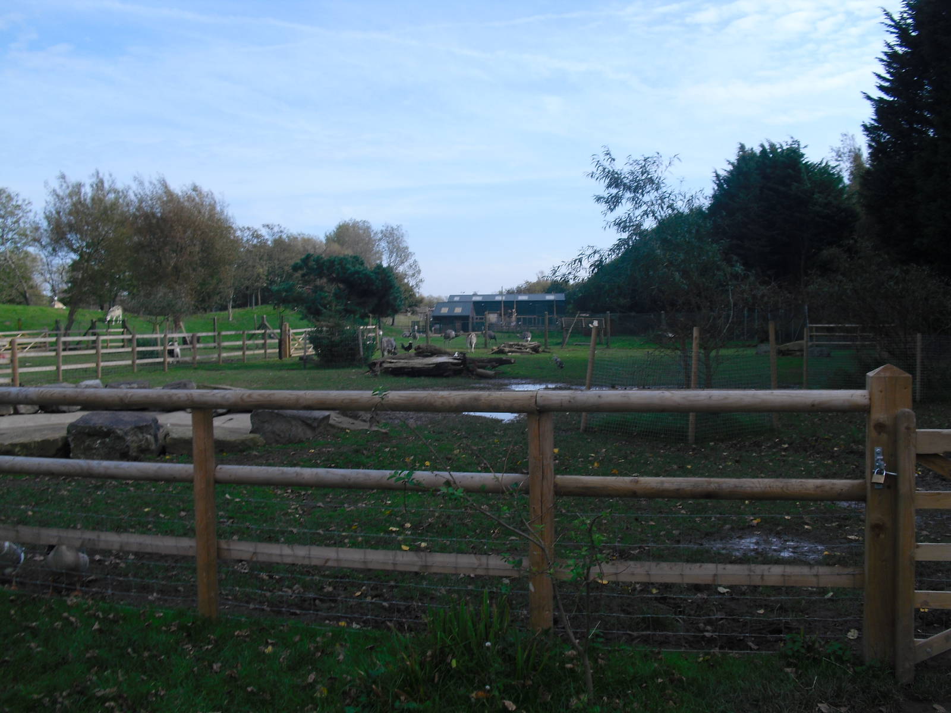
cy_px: 356
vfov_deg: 39.7
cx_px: 476
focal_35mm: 36
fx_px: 989
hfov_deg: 51.4
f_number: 7.8
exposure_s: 1/100
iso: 64
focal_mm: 6.3
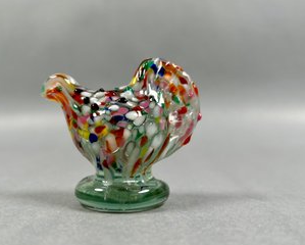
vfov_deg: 50.0
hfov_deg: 60.1
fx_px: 262
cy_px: 130
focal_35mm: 29
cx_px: 132
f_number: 1.5
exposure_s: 1/371
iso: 50
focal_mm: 5.7
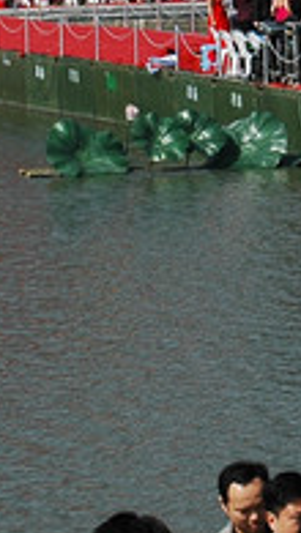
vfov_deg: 6.9
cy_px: -75
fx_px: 4375
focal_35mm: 309
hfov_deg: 3.9
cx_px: 375
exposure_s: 1/640
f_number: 8
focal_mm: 48
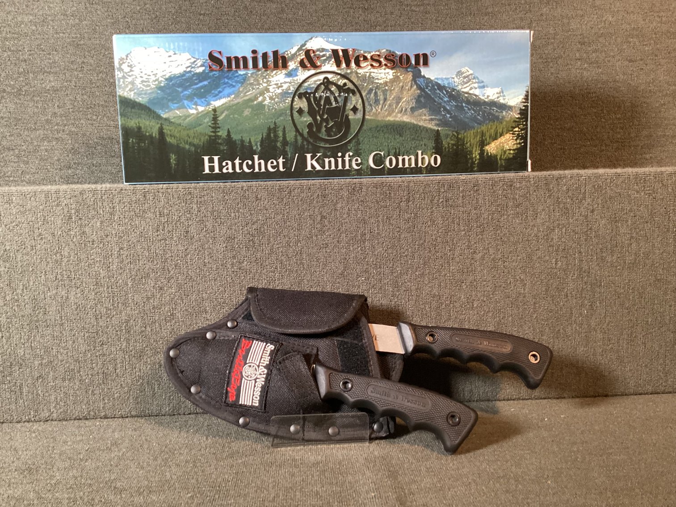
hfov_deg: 58.3
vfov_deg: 45.4
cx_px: 338
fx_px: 605
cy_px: 254
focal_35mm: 31
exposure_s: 1/50
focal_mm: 3.3
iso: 400
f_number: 2.4
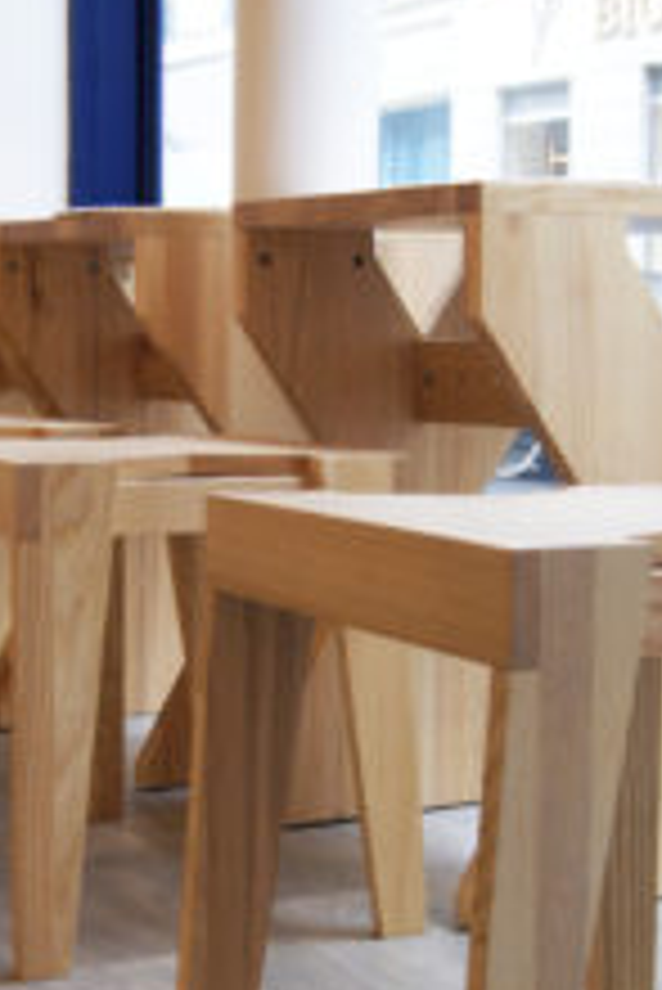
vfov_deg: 27.0
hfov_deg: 18.2
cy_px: 558
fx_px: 2065
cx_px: 241
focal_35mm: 75
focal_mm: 22
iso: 400
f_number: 4
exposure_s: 1/40
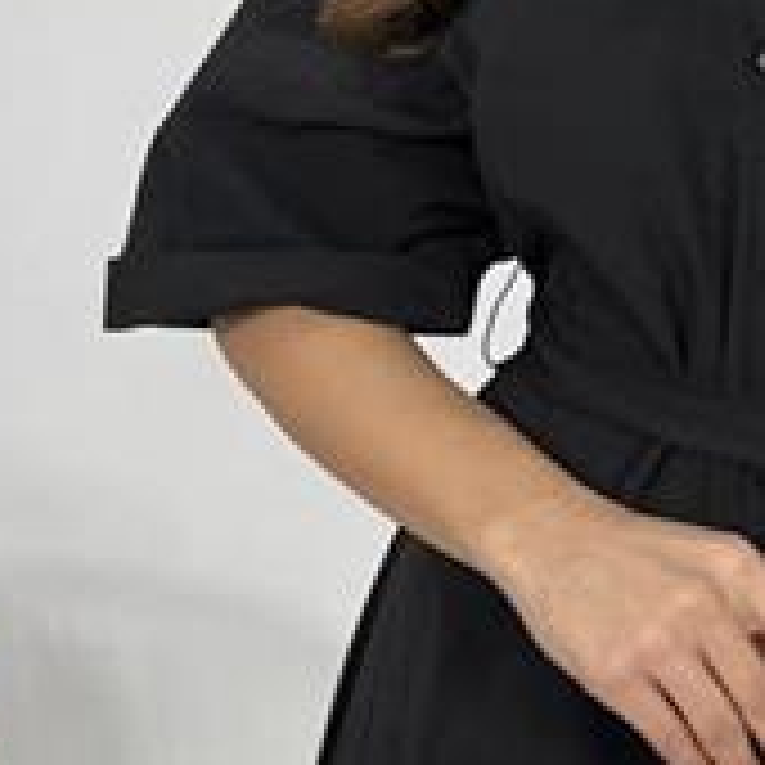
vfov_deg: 18.8
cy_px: 4
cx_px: 850
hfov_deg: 18.5
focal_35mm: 90
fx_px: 2250
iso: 40
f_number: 1.5
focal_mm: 5.7
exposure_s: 1/138
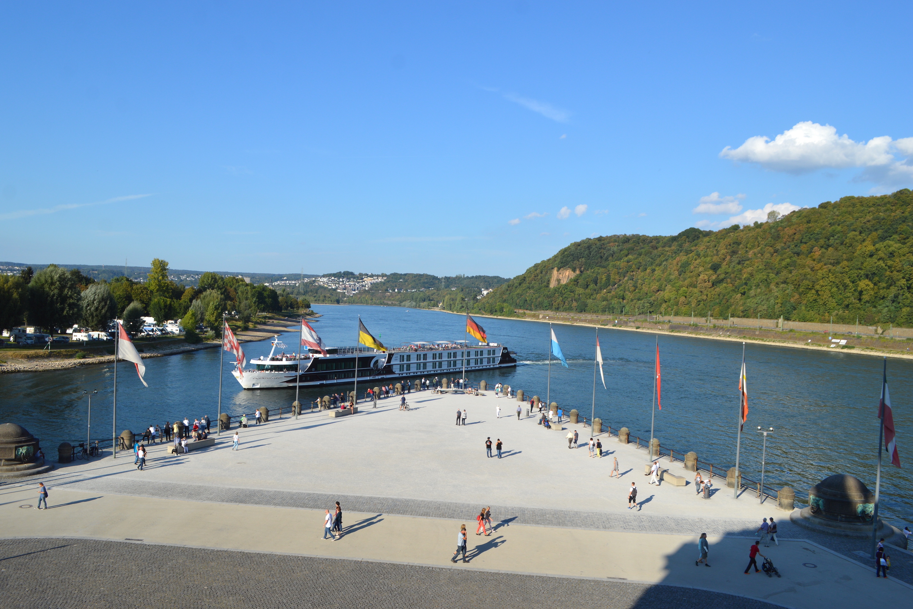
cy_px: 302
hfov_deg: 65.5
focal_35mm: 28
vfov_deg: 46.4
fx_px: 710
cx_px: 442
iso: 100
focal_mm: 18
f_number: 9
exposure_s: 1/320
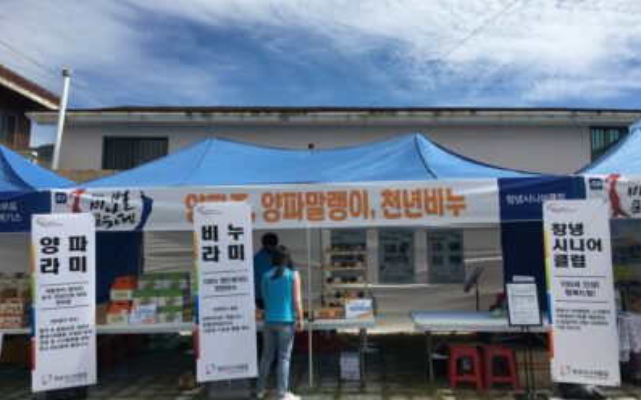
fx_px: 541
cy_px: 190
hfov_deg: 61.2
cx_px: 321
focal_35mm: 31
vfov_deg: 40.6
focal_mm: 4.15
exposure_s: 1/2404
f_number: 2.2
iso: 25
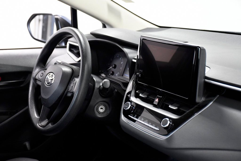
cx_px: 120
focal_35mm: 63
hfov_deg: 31.9
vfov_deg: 21.6
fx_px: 422
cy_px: 80
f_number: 4.5
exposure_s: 1/125
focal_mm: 42
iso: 2500
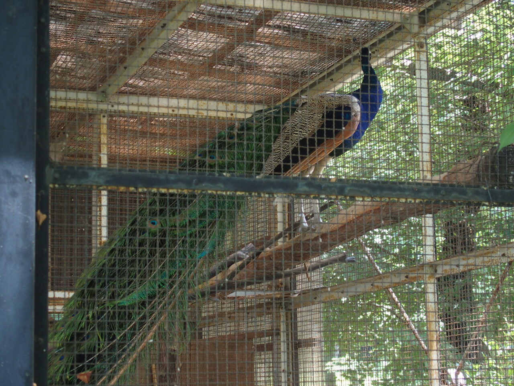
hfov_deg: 25.7
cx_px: 257
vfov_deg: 19.4
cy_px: 193
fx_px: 1128
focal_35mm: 76
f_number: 2.8
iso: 250
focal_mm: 16.1
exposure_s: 1/80
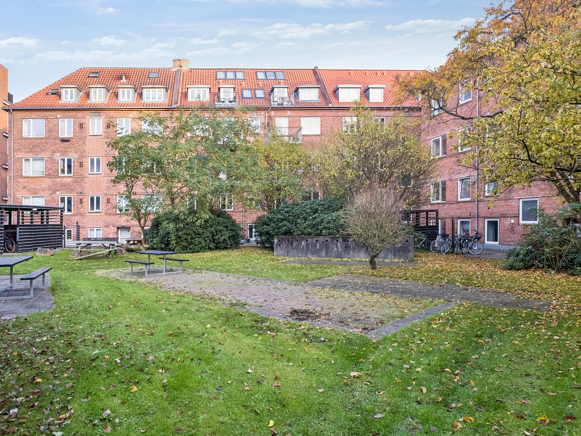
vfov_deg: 58.9
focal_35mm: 23
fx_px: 386
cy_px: 217
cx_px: 300
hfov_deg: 73.9
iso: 800
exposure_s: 1/250
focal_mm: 13.8
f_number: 4
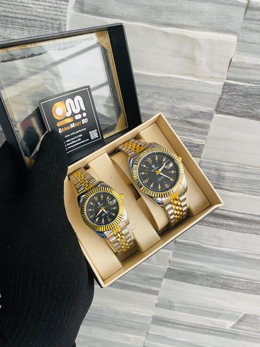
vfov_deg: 67.3
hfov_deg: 53.1
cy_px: 174
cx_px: 130
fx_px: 260
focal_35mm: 26
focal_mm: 4.25
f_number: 1.8
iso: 160
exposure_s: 1/60
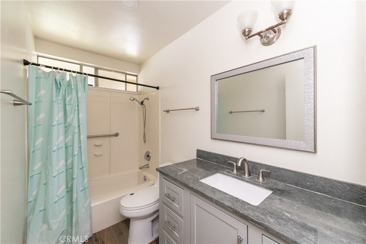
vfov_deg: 81.1
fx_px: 142
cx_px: 183
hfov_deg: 104.3
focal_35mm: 14
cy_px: 122
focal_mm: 14
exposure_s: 1/60
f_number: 4
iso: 6400
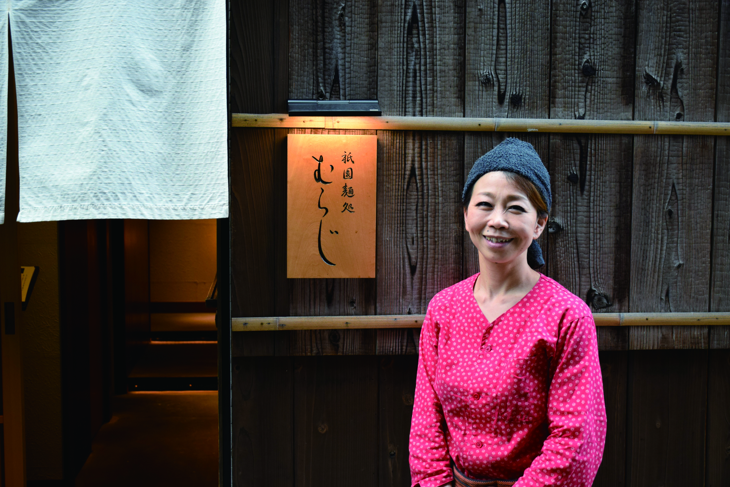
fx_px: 912
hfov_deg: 43.6
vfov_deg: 29.9
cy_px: 244
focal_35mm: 45
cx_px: 365
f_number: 4.5
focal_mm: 30
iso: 640
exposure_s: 1/80
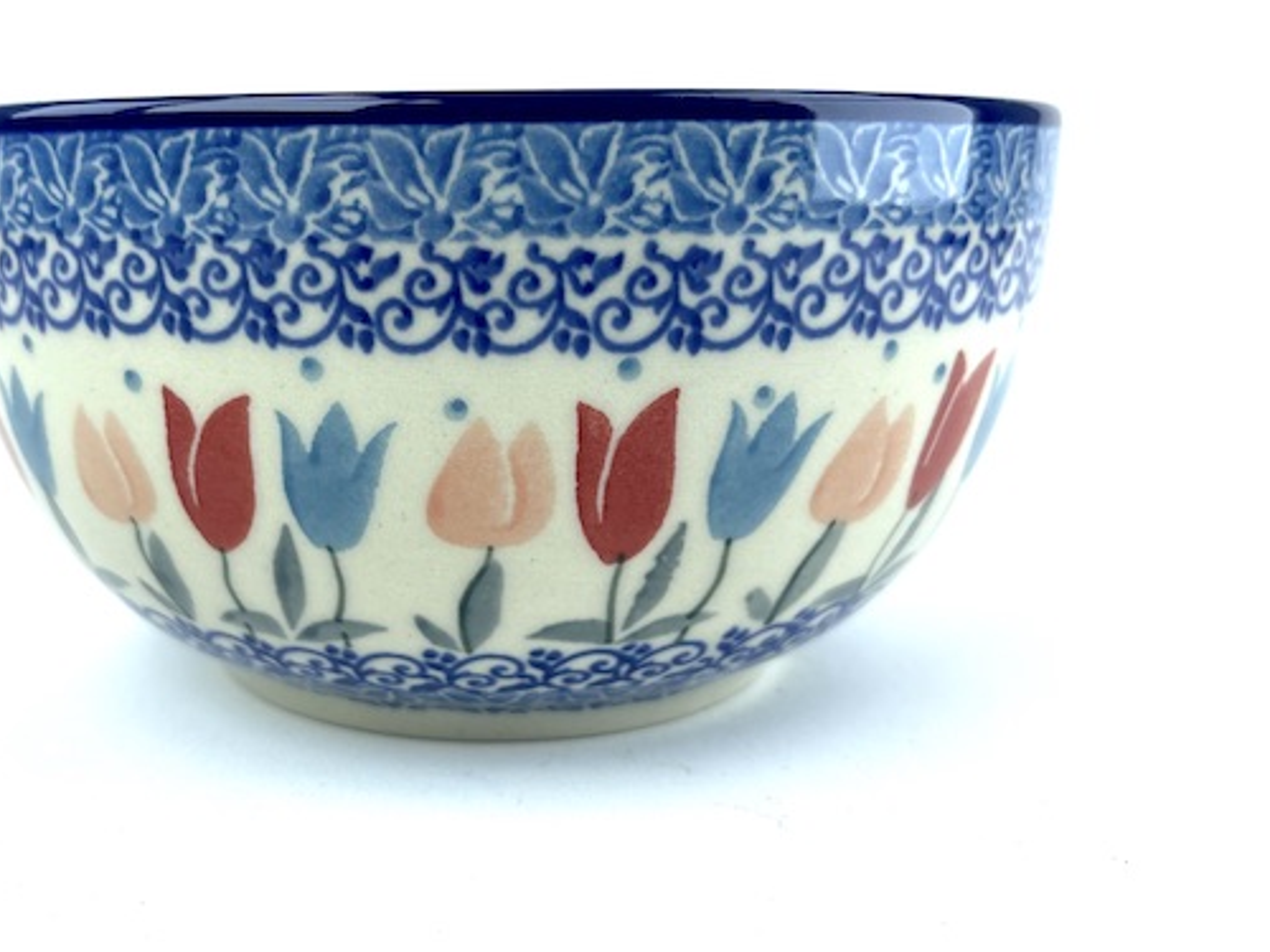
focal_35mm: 39
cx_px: 467
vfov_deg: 36.4
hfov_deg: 47.4
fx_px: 1431
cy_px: 316
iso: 32
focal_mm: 5.1
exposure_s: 1/191
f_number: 1.6
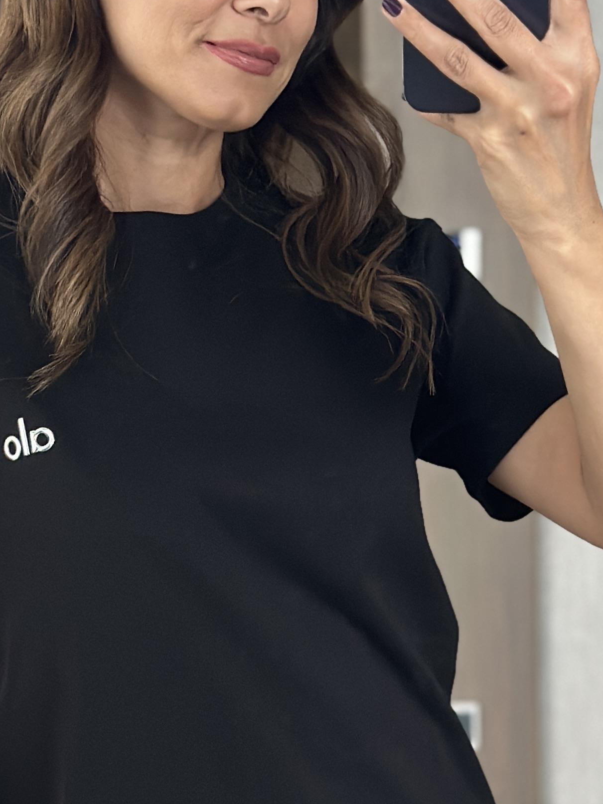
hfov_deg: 12.3
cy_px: 528
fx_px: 2787
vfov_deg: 16.4
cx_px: 187
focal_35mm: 120
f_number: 1.78
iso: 400
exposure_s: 1/53
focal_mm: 6.86
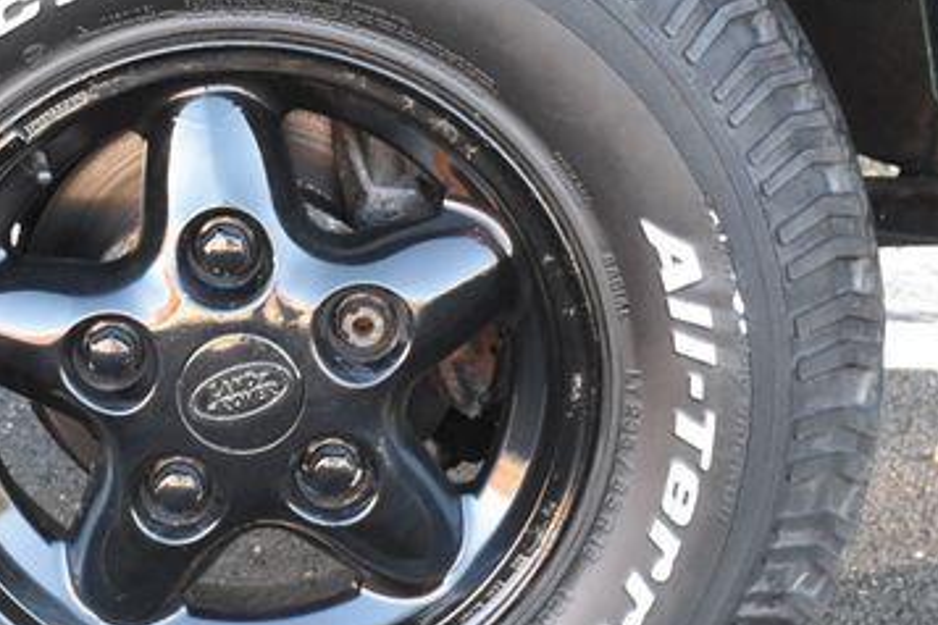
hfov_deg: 14.6
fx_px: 3647
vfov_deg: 9.8
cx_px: 289
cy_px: 294
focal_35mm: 140
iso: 2000
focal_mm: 52
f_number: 13
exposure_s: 1/40
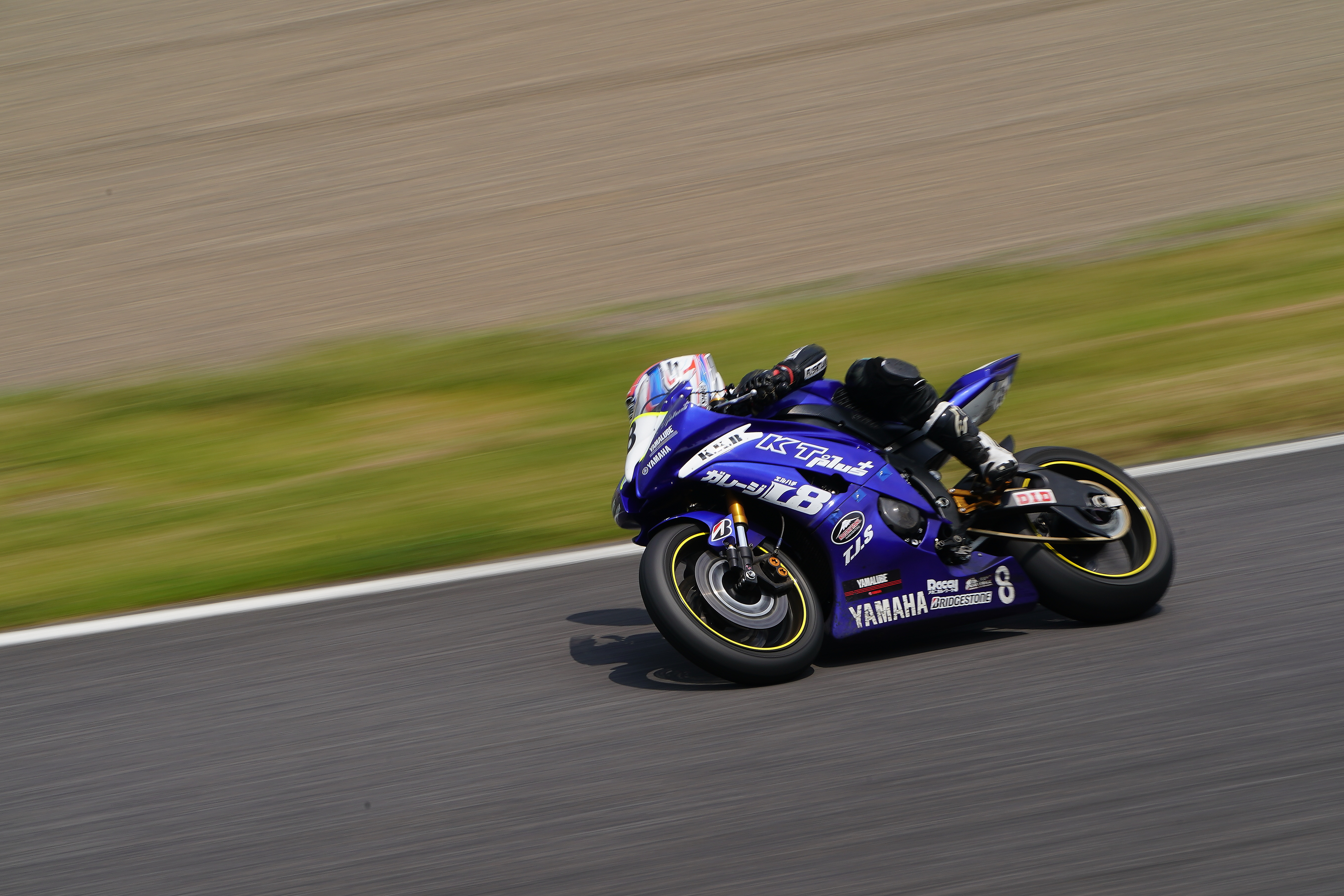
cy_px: 485
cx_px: 708
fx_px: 16463
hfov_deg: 4.7
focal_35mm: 441
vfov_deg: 3.1
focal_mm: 400
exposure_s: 1/80
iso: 125
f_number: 22
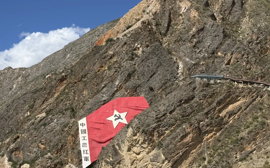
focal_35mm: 68
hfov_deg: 30.2
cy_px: 92
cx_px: 135
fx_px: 500
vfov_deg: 19.1
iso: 64
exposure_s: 1/6024
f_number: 1.78
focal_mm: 6.76
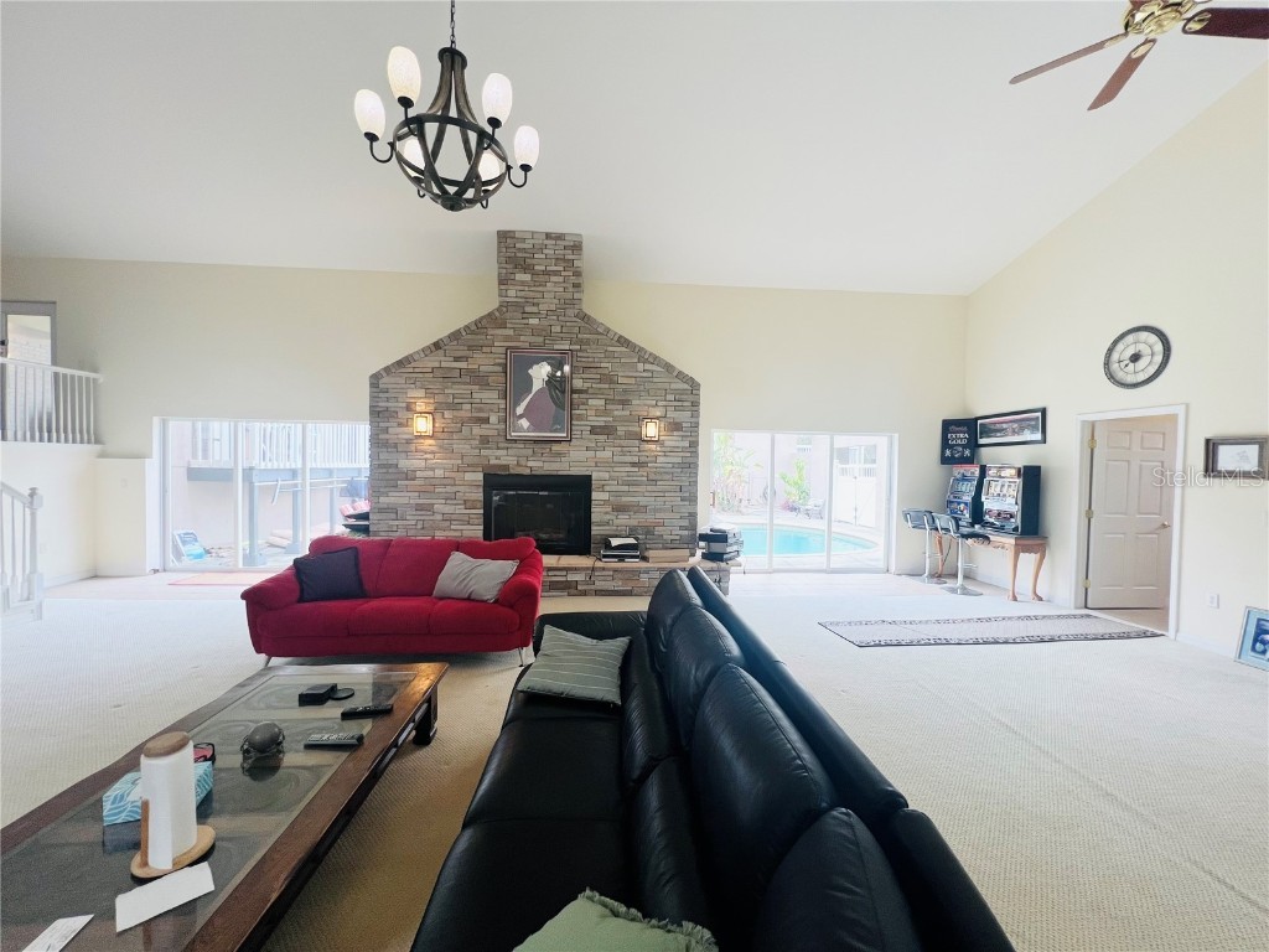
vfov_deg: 89.9
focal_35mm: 13
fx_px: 477
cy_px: 476
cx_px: 634
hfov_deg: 106.2
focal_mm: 1.57
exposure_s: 1/120
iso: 80
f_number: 1.8
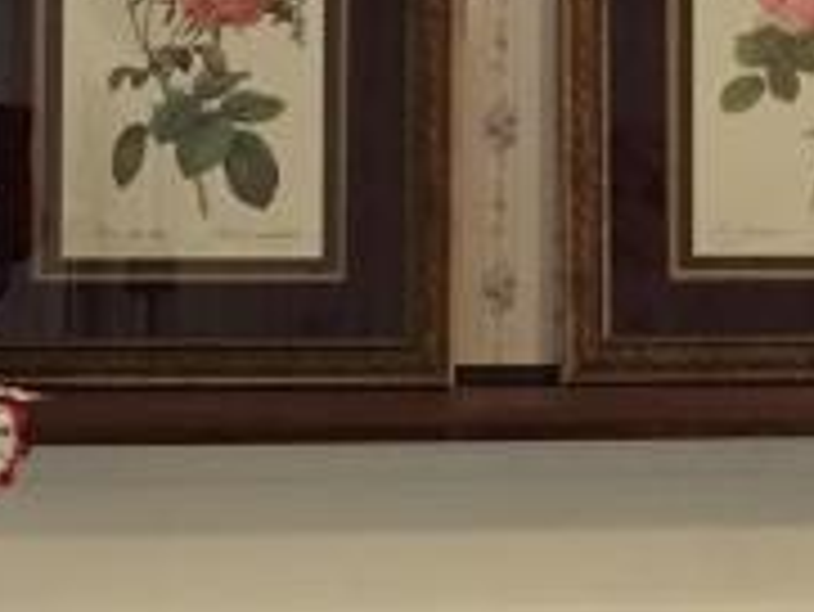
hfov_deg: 11.4
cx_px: 1336
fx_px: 3859
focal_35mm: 164
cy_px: 256
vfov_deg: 9.1
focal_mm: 4.15
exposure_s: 1/15
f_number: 2.2
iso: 64
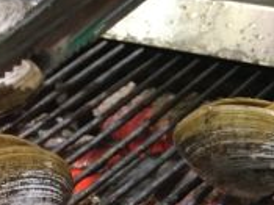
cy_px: 179
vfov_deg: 12.7
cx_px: 398
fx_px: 918
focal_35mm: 116
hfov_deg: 15.8
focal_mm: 4.15
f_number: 2.2
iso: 125
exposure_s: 1/33
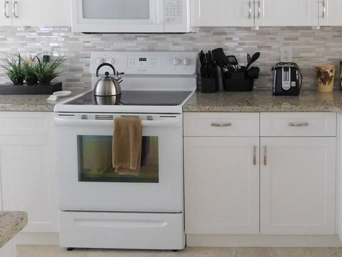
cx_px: 262
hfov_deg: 43.2
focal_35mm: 42
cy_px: 58
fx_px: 415
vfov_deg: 33.5
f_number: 3.4
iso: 400
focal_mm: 4.5
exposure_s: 1/8
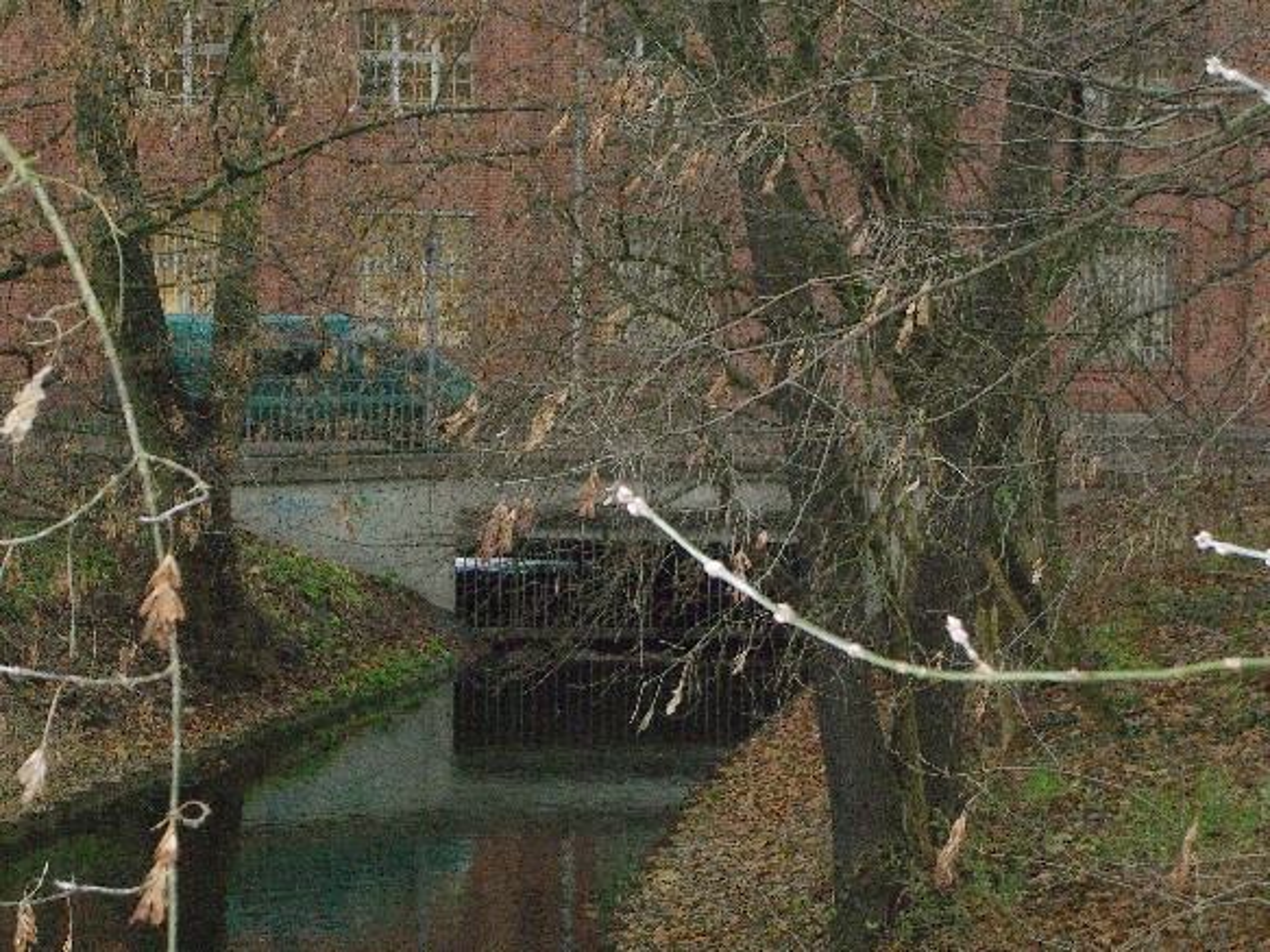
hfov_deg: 20.7
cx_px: 635
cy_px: 476
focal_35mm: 95
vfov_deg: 15.6
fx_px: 3485
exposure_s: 1/60
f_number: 4.8
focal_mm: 19.7
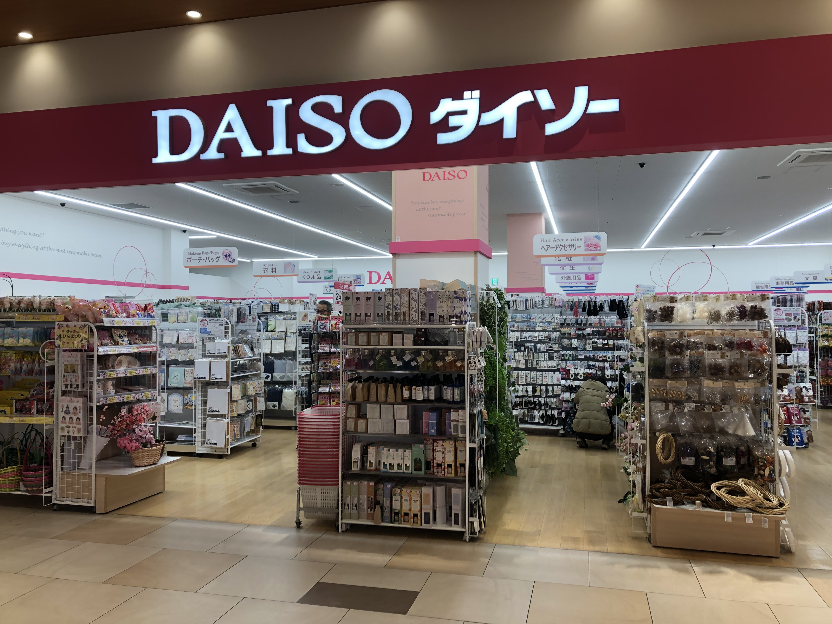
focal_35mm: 28
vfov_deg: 49.7
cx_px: 416
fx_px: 673
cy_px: 312
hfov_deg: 63.4
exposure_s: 1/120
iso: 50
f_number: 1.8
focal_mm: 3.99
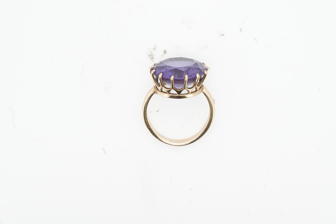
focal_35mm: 64
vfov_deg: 21.2
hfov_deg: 31.4
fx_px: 597
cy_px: 77
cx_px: 182
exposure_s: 1/50
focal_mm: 30
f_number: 22
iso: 125
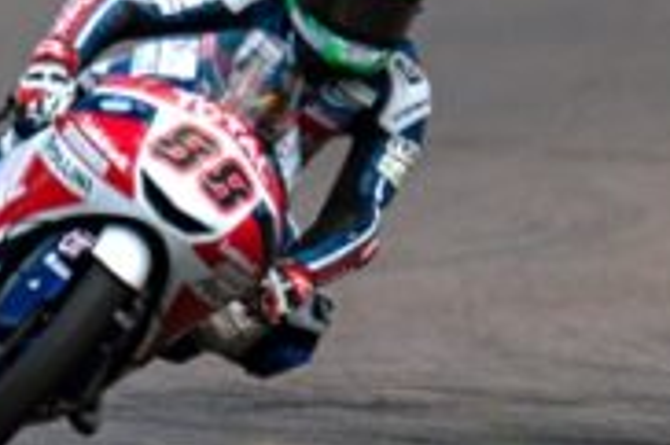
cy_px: -199
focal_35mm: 1705
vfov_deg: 0.8
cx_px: -195
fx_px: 31703
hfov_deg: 1.2
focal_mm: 500
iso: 320
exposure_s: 1/1600
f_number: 6.3
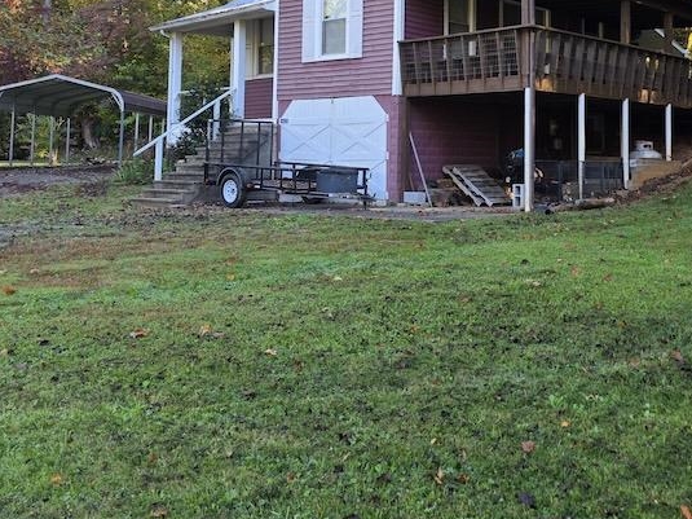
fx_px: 879
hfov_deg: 42.5
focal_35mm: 44
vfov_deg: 31.9
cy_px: 94
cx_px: 453
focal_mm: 6.3
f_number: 1.7
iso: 40
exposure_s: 1/180
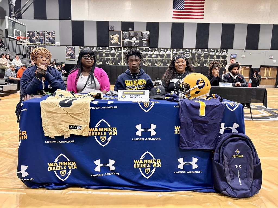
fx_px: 193
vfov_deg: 56.8
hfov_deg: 71.6
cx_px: 139
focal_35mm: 24
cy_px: 104
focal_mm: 6.86
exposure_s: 1/60
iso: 320
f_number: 1.78
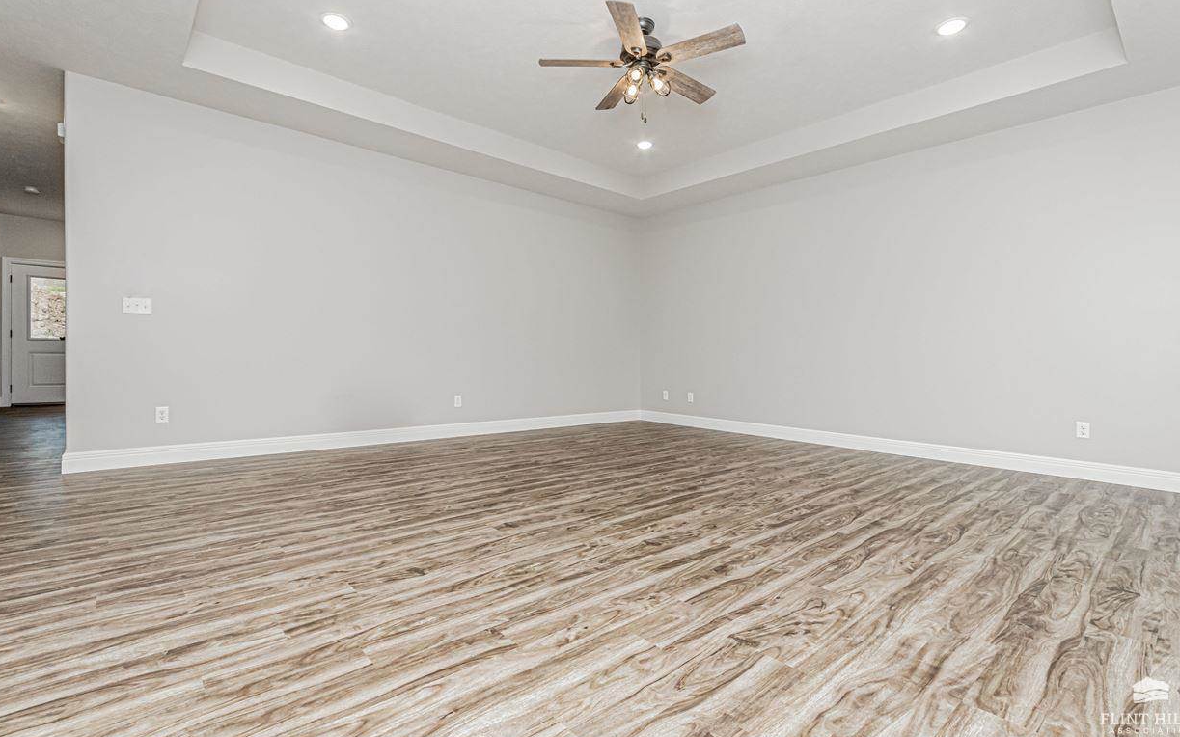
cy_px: 340
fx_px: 514
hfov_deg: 97.8
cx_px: 593
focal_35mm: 16
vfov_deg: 71.1
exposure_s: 1/60
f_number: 10
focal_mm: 10
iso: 1250
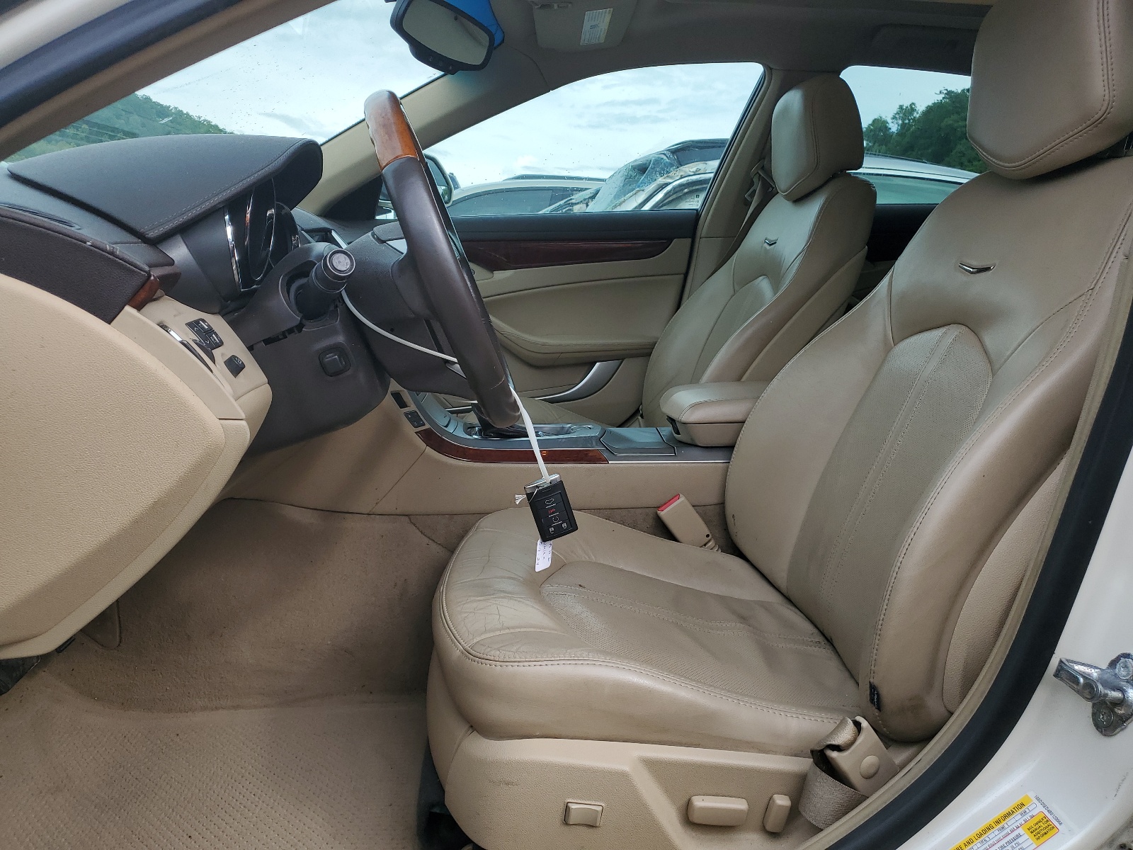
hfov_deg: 67.3
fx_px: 851
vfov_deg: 53.1
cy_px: 425
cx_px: 566
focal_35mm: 26
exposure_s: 1/1111
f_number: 1.5
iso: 50
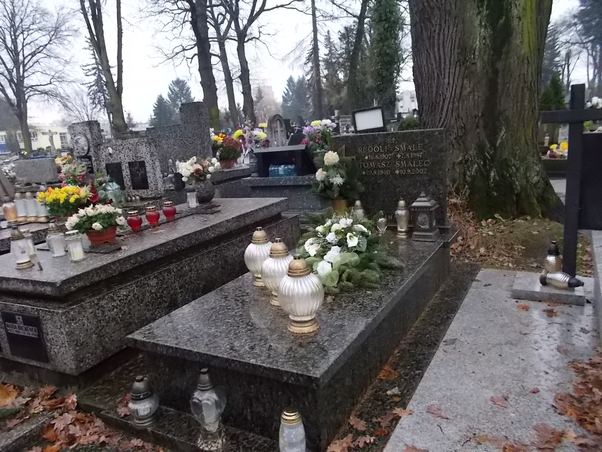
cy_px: 226
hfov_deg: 67.3
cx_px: 301
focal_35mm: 26
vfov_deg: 53.1
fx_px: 452
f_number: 8
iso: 400
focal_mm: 4.6
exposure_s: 1/100
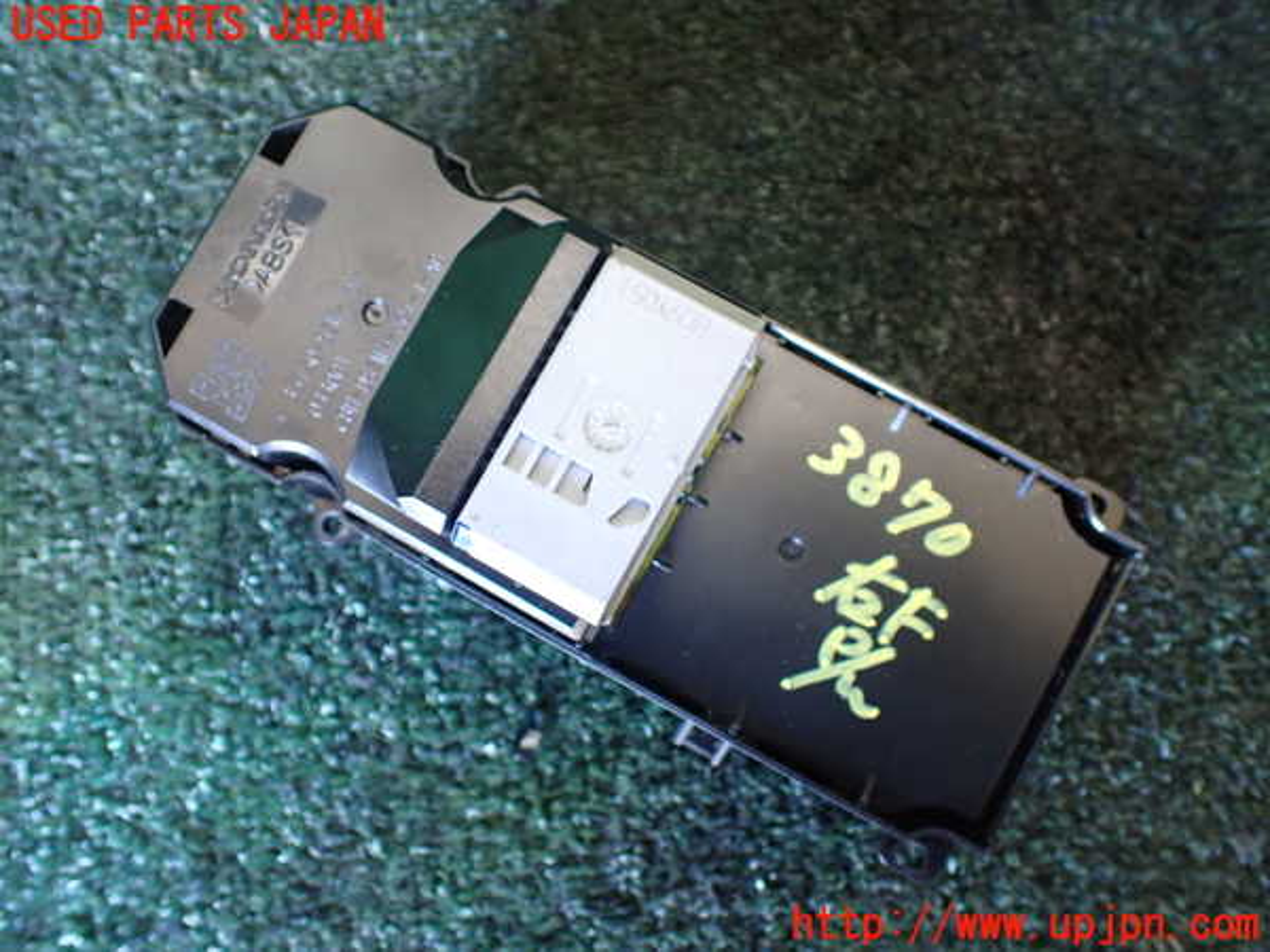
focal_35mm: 30
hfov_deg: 60.0
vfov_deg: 46.8
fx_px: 1101
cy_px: 476
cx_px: 635
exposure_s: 1/40
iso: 800
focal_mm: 5.4
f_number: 2.3
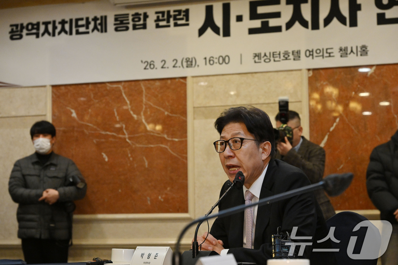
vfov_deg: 14.9
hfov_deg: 22.1
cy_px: 132
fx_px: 1017
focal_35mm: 92
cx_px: 199
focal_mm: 92
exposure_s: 1/250
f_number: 7.1
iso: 4000
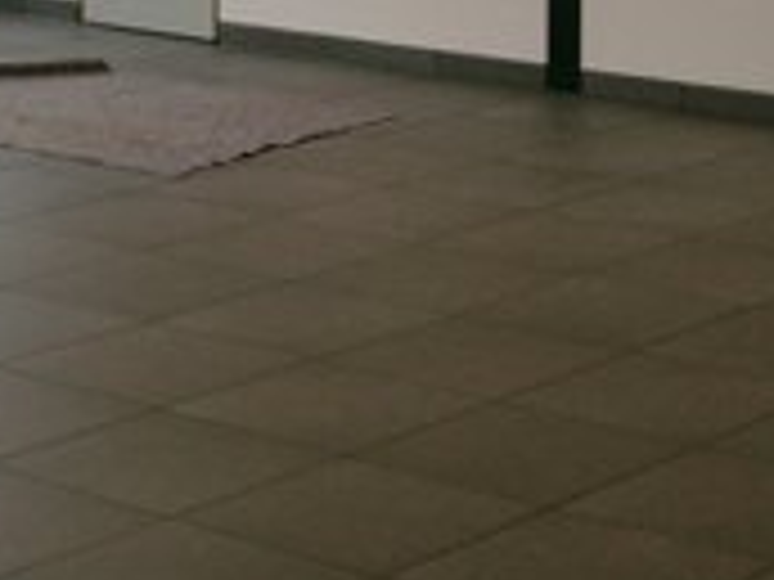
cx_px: 302
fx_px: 2884
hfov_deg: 15.3
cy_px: -112
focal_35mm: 129
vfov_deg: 11.3
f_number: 2.6
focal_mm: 7.6
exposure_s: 1/125
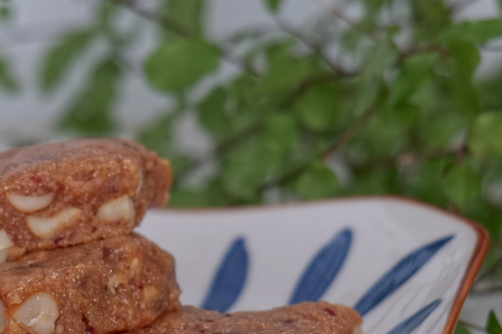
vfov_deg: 10.3
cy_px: 245
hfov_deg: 15.3
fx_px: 1854
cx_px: 56
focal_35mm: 133
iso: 500
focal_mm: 60
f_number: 5.6
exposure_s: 1/60
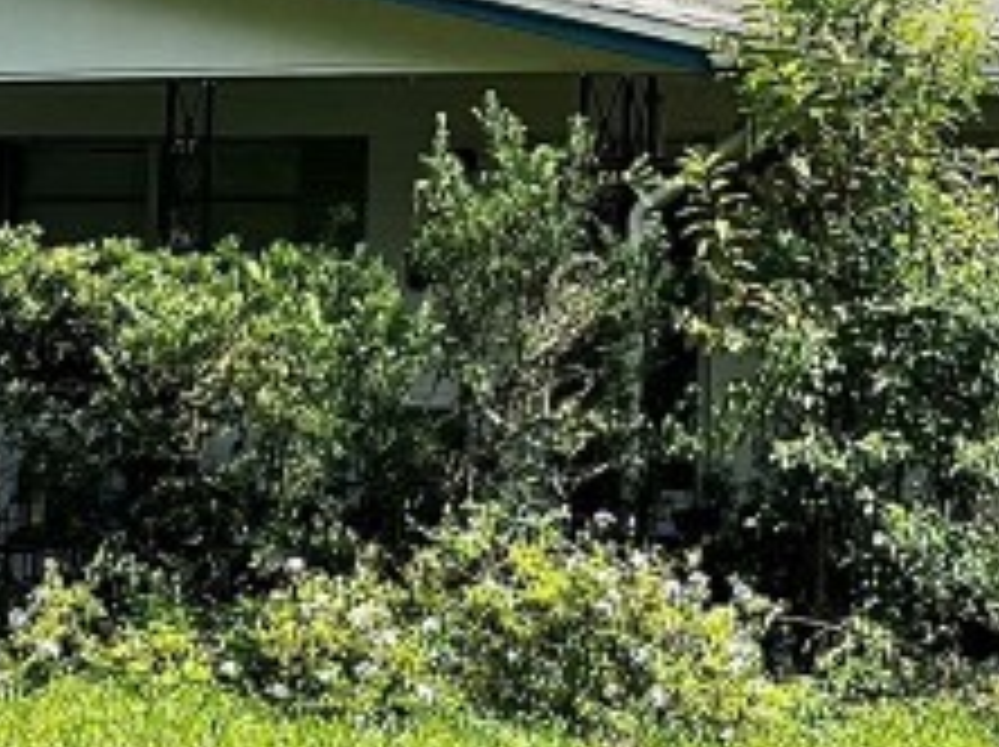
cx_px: 522
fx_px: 3459
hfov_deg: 16.4
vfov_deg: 12.1
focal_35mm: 120
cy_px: -68
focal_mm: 5.7
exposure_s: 1/1252
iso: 50
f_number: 1.5
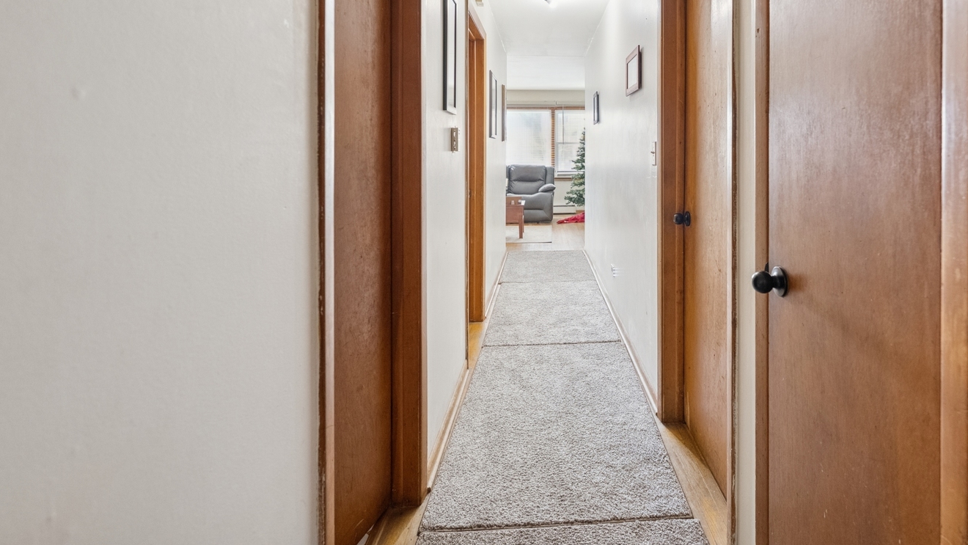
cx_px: 579
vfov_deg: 59.3
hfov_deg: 91.5
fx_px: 462
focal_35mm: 18
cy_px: 170
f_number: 4
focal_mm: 14
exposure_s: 1/100
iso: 6400
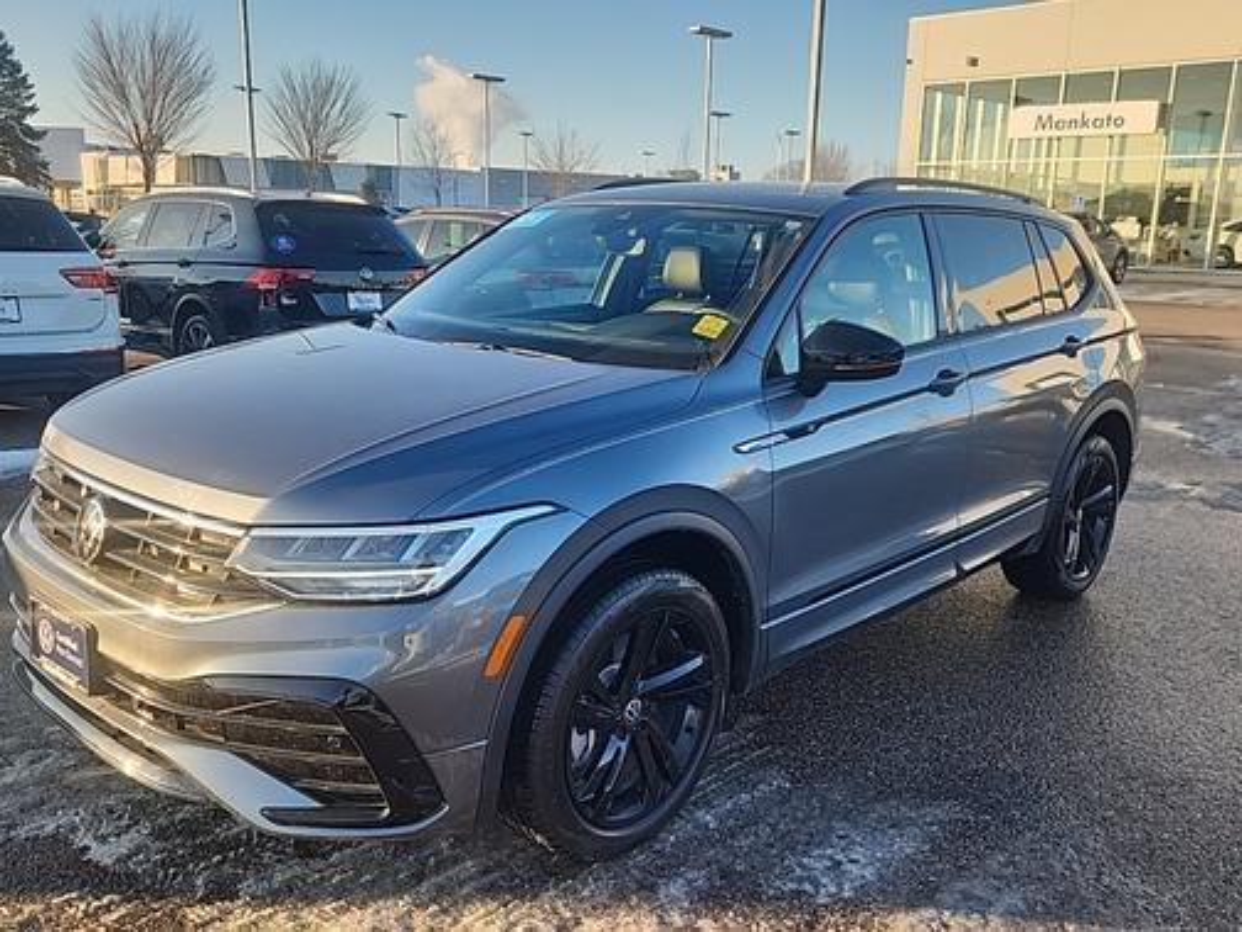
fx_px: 825
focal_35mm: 23
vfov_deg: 58.9
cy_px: 466
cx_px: 621
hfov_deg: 73.9
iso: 50
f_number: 1.8
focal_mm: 5.4
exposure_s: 1/409
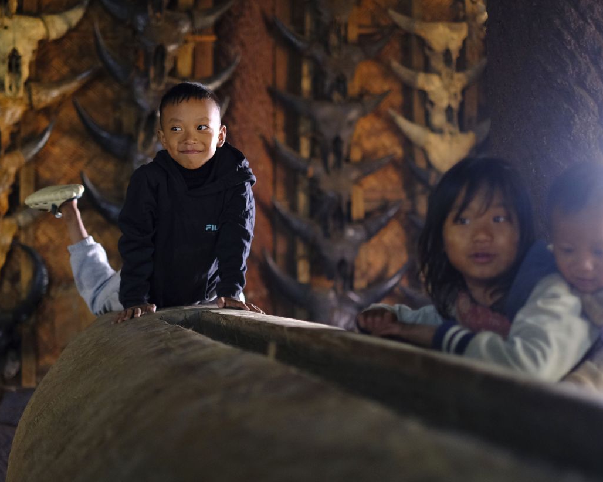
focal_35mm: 60
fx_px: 1071
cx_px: 266
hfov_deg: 31.4
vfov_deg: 25.4
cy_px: 241
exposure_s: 1/125
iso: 1600
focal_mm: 35
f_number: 1.4
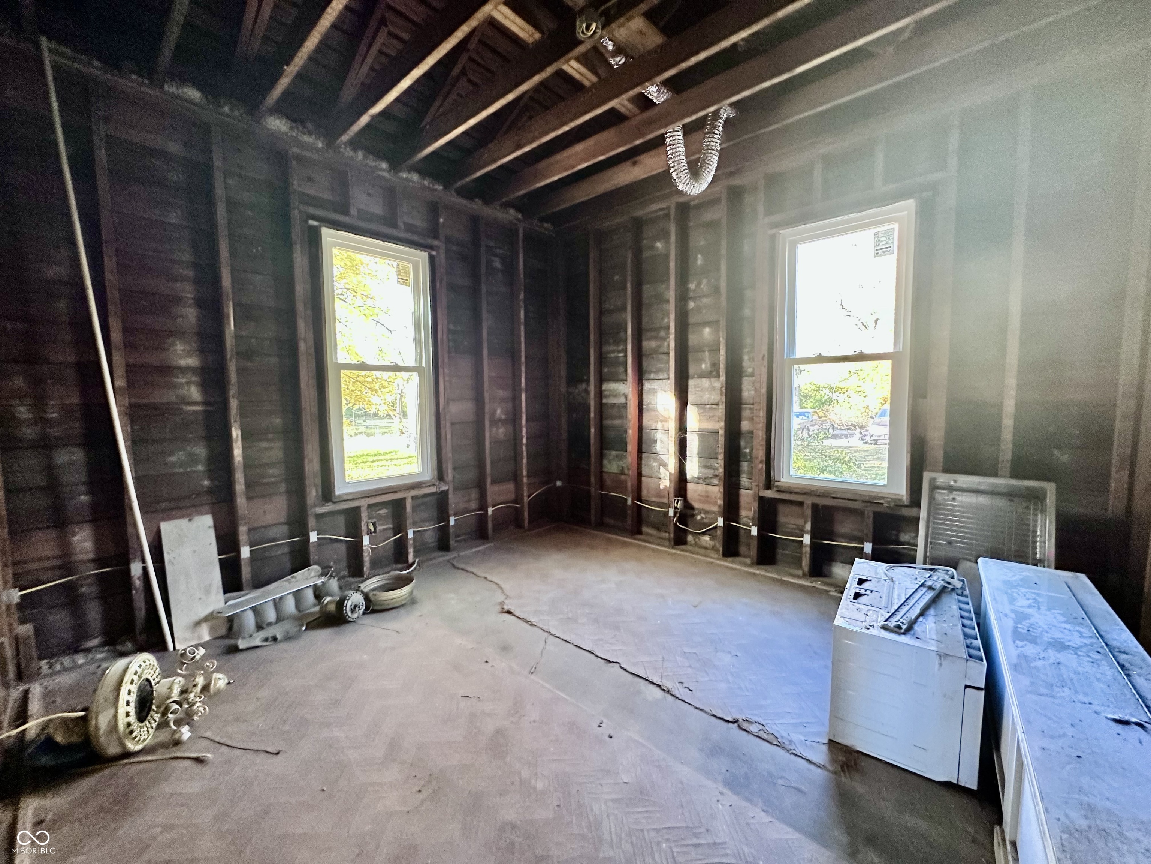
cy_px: 432
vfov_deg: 85.7
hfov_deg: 102.1
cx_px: 576
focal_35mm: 14
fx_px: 466
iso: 500
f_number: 2.2
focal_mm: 2.22
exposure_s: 1/60
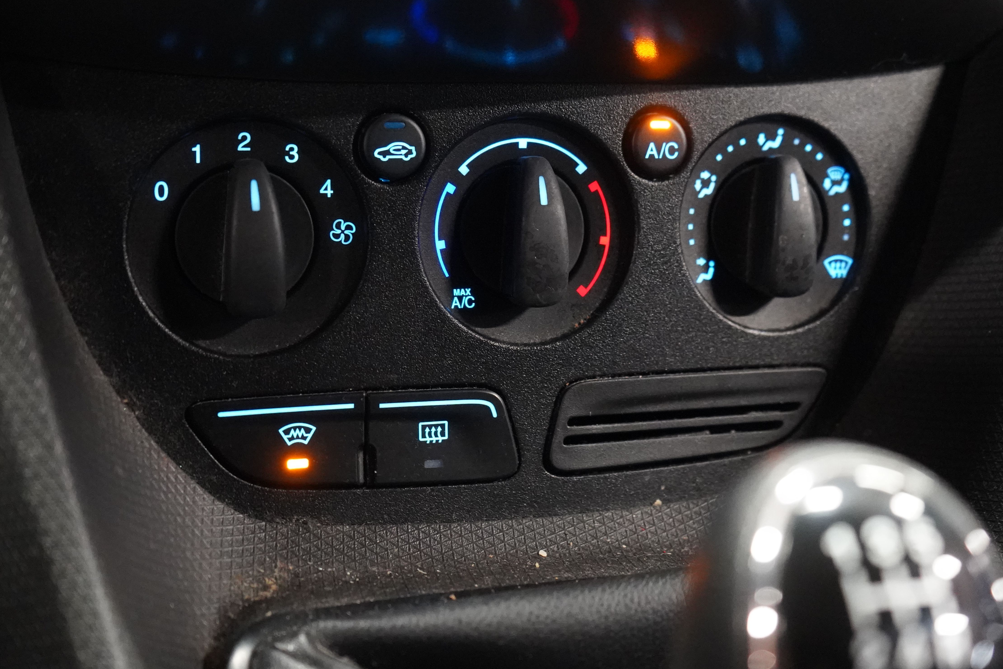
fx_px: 1504
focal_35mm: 54
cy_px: 249
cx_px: 540
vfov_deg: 25.0
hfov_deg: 36.9
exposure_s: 1/25
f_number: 4
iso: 12800
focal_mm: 40
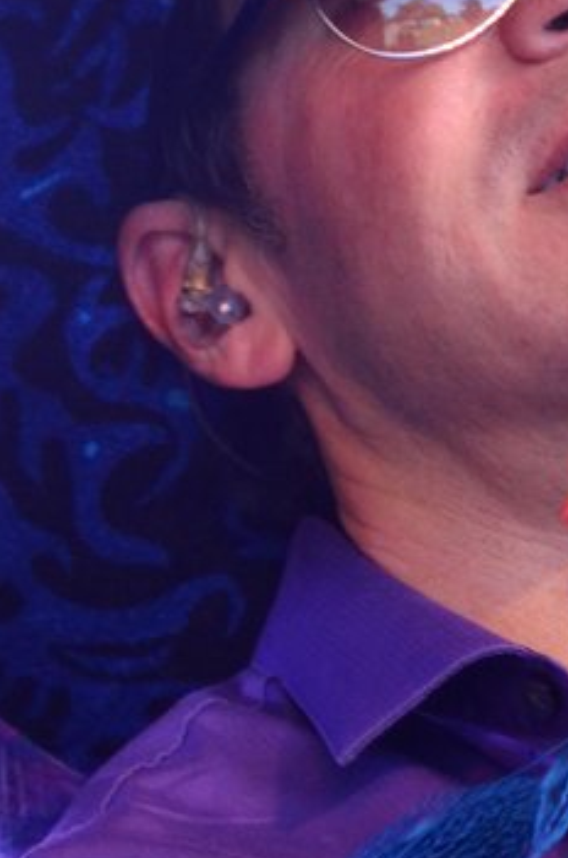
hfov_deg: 1.5
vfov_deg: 2.2
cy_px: 971
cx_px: 652
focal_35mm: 926
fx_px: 22001
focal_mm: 180
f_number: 5
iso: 1100
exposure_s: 1/500
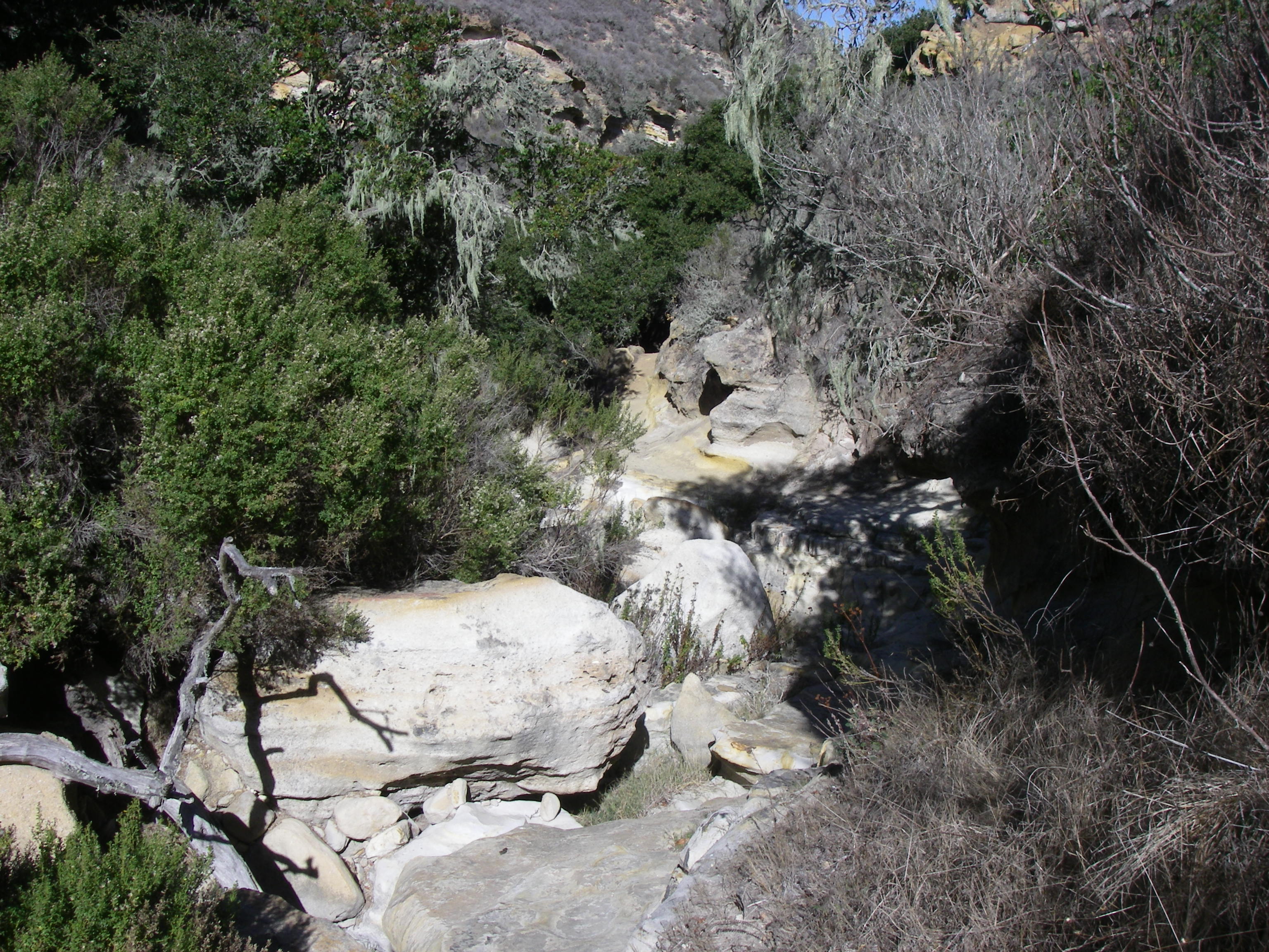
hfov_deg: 49.0
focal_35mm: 38
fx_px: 1393
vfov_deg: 37.7
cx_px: 634
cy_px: 476
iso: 64
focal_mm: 6.3
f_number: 6.6
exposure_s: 1/250
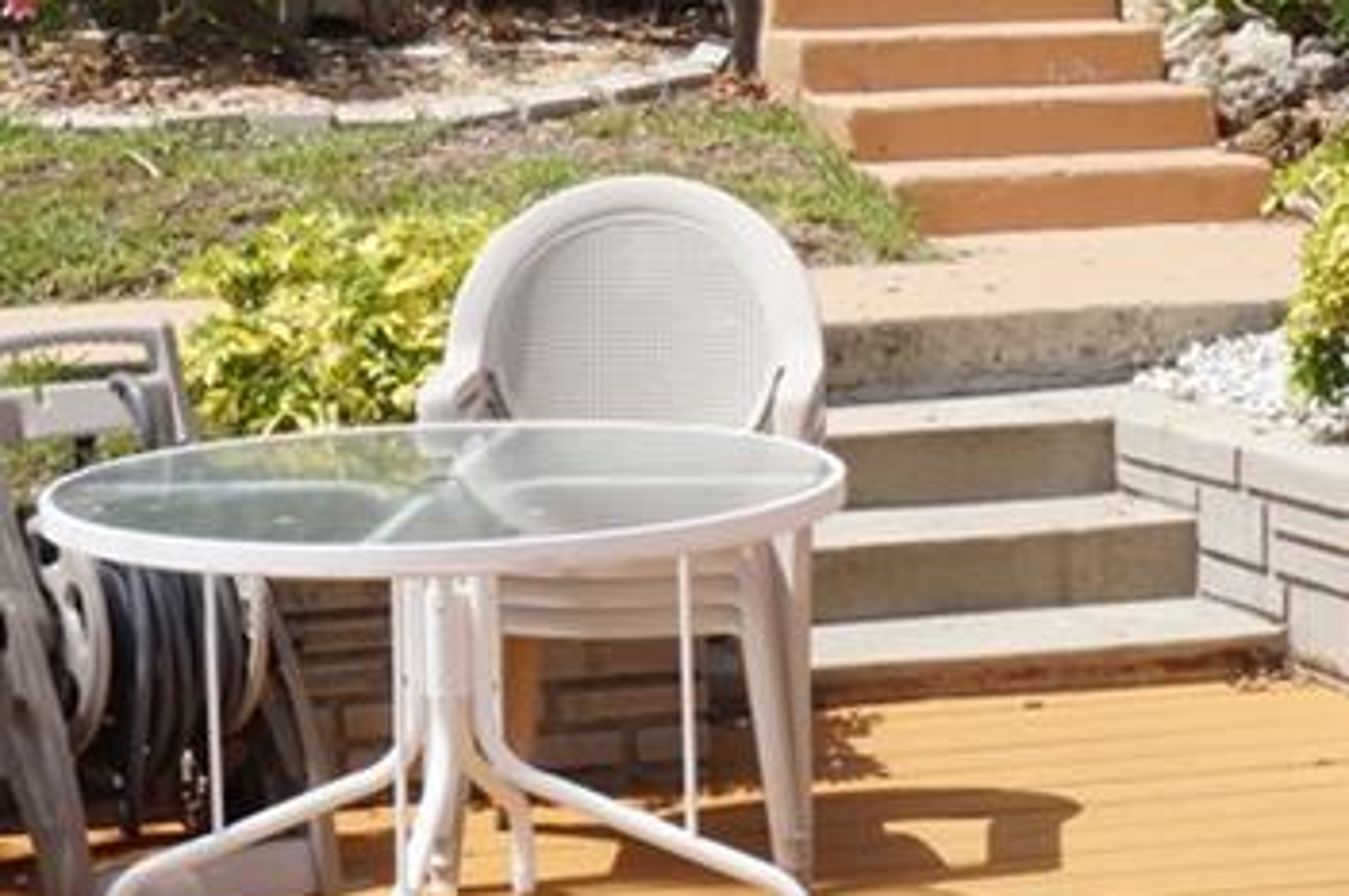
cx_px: 550
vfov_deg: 12.4
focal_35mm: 109
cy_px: 38
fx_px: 4096
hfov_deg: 18.7
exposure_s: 1/100
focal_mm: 25
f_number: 14
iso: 100
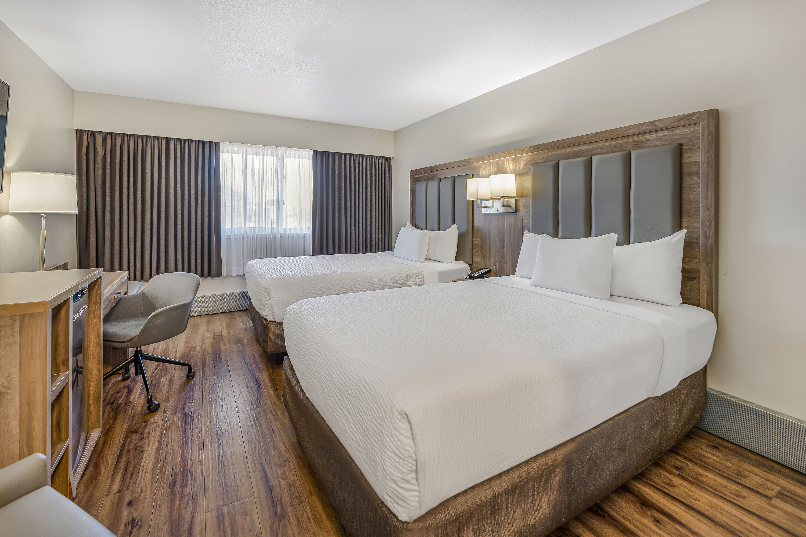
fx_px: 338
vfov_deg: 76.9
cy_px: 268
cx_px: 403
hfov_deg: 100.0
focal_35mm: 15
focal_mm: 15.1
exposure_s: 1/4
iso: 200
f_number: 6.3
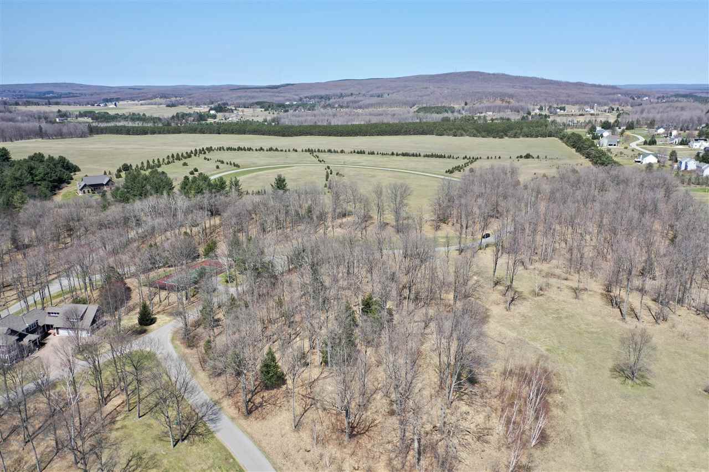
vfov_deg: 46.4
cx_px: 354
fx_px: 551
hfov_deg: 65.5
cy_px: 236
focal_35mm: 28
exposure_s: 1/1600
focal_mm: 10.26
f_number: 2.8
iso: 100
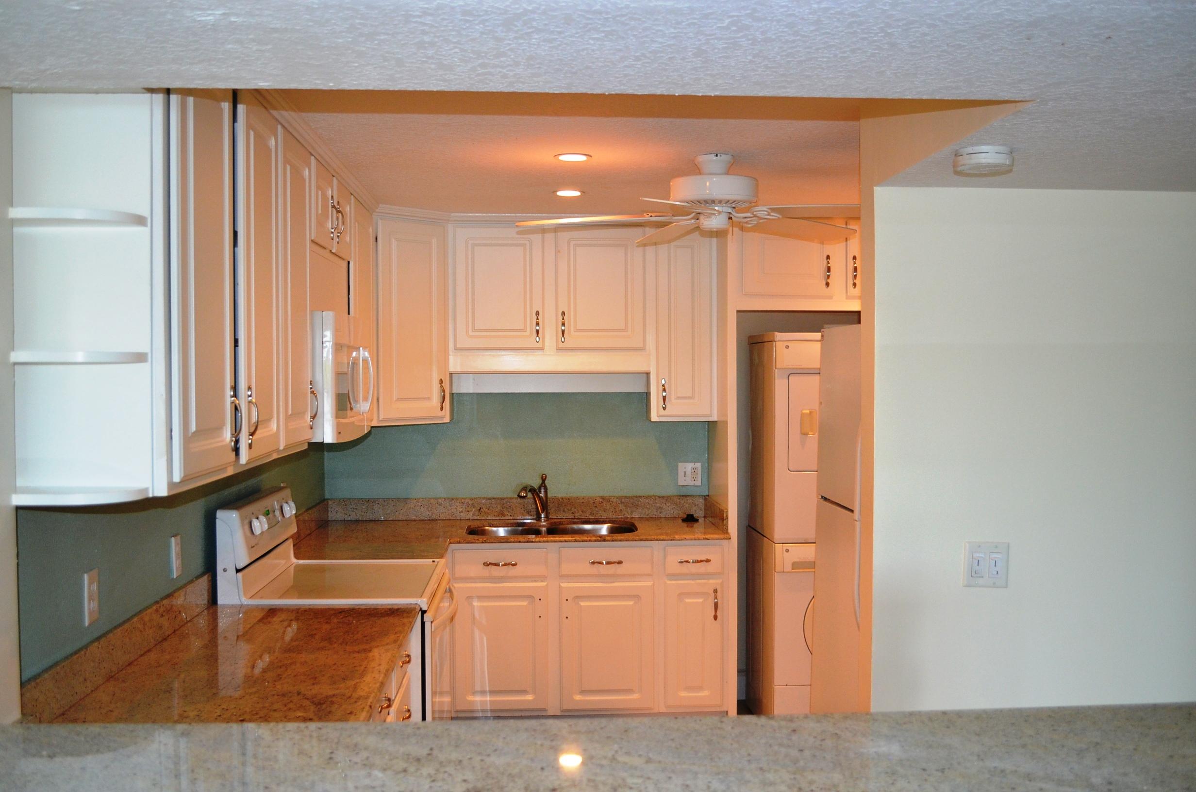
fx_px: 1194
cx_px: 598
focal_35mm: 36
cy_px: 396
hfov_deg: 53.2
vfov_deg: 36.7
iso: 1100
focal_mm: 24
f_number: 4
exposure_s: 1/60
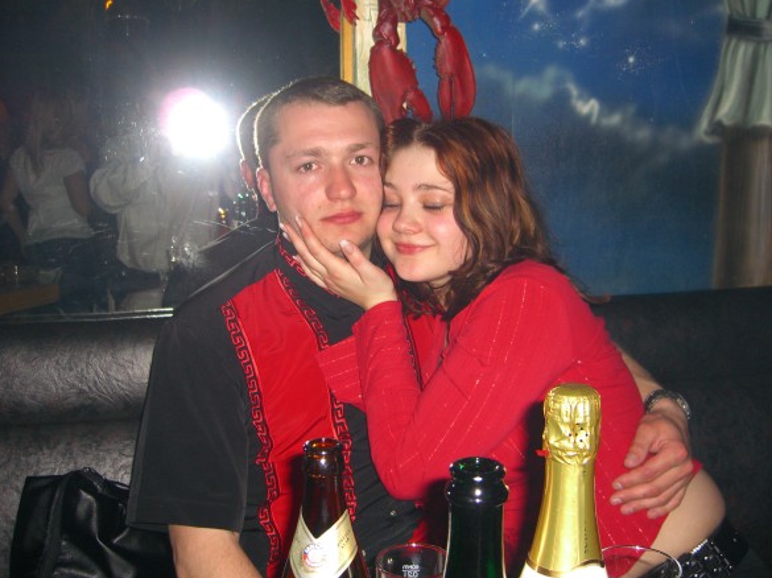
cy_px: 285
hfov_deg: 47.9
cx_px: 387
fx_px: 869
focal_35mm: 39
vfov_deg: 36.8
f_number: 2.8
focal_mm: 7.9
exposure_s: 1/60
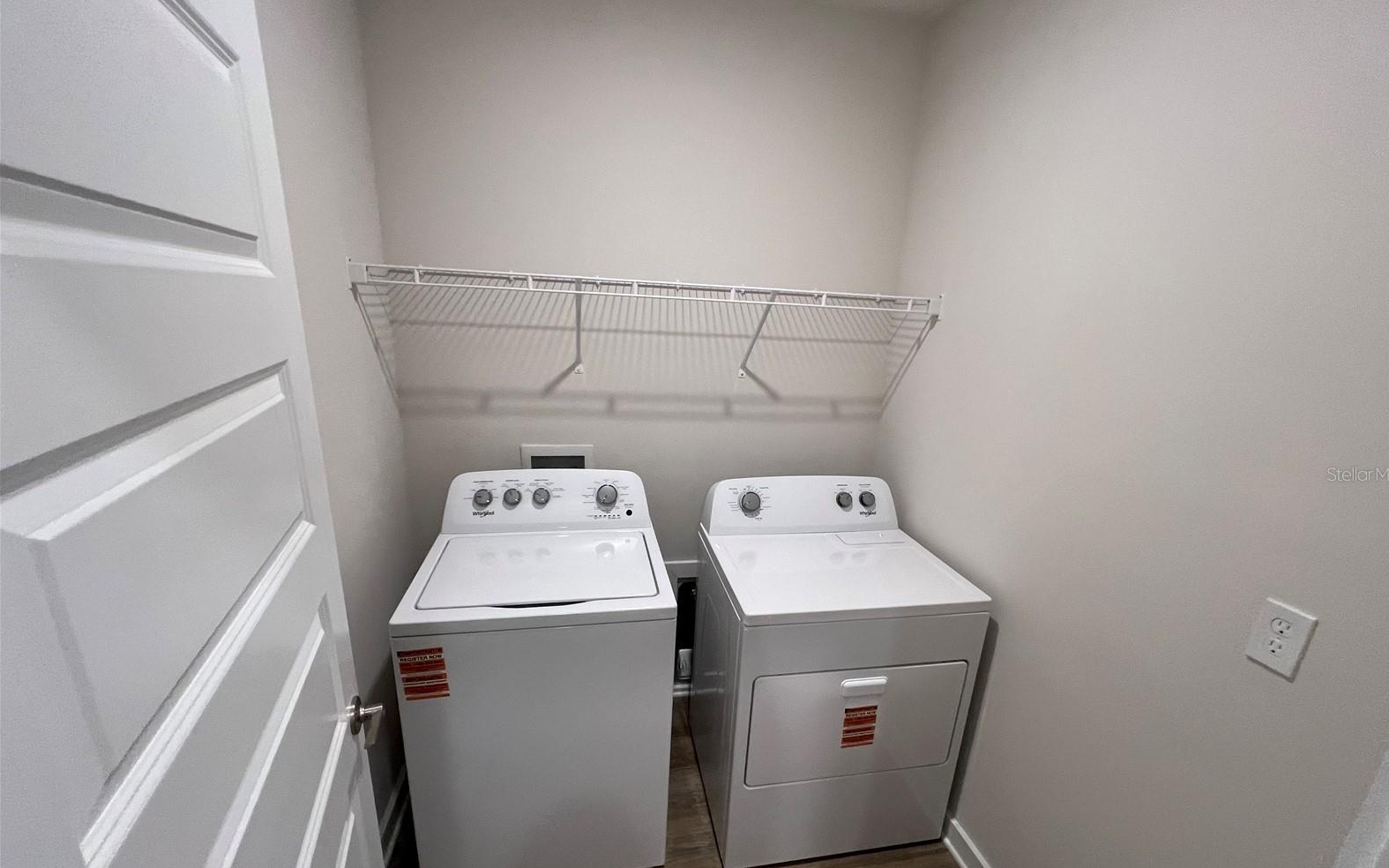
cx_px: 705
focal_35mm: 14
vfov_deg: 78.4
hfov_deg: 105.3
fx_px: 530
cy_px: 474
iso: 250
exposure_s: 1/120
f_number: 1.8
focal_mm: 1.57
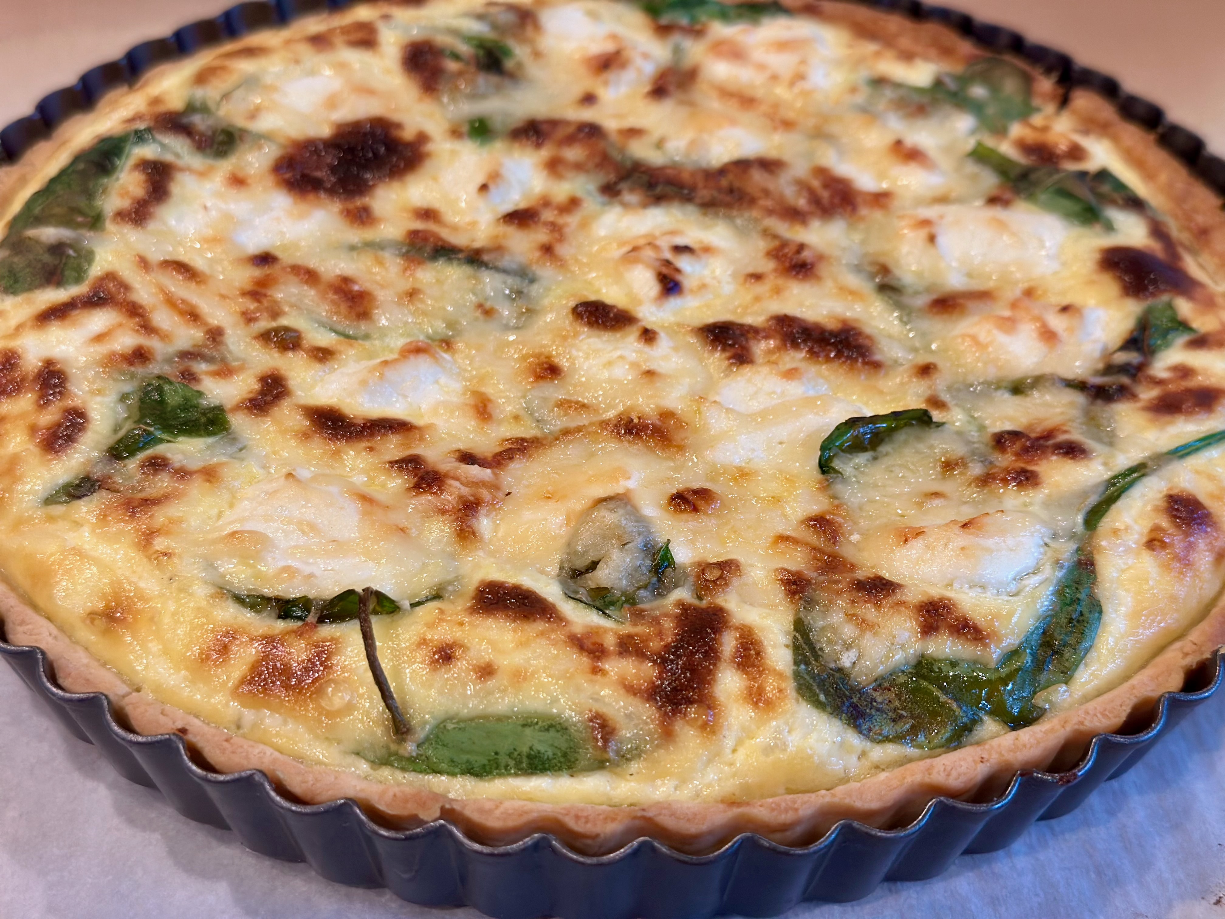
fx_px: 1699
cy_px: 460
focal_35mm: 48
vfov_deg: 30.3
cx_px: 612
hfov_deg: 39.7
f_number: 1.78
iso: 160
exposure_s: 1/60
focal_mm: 6.86
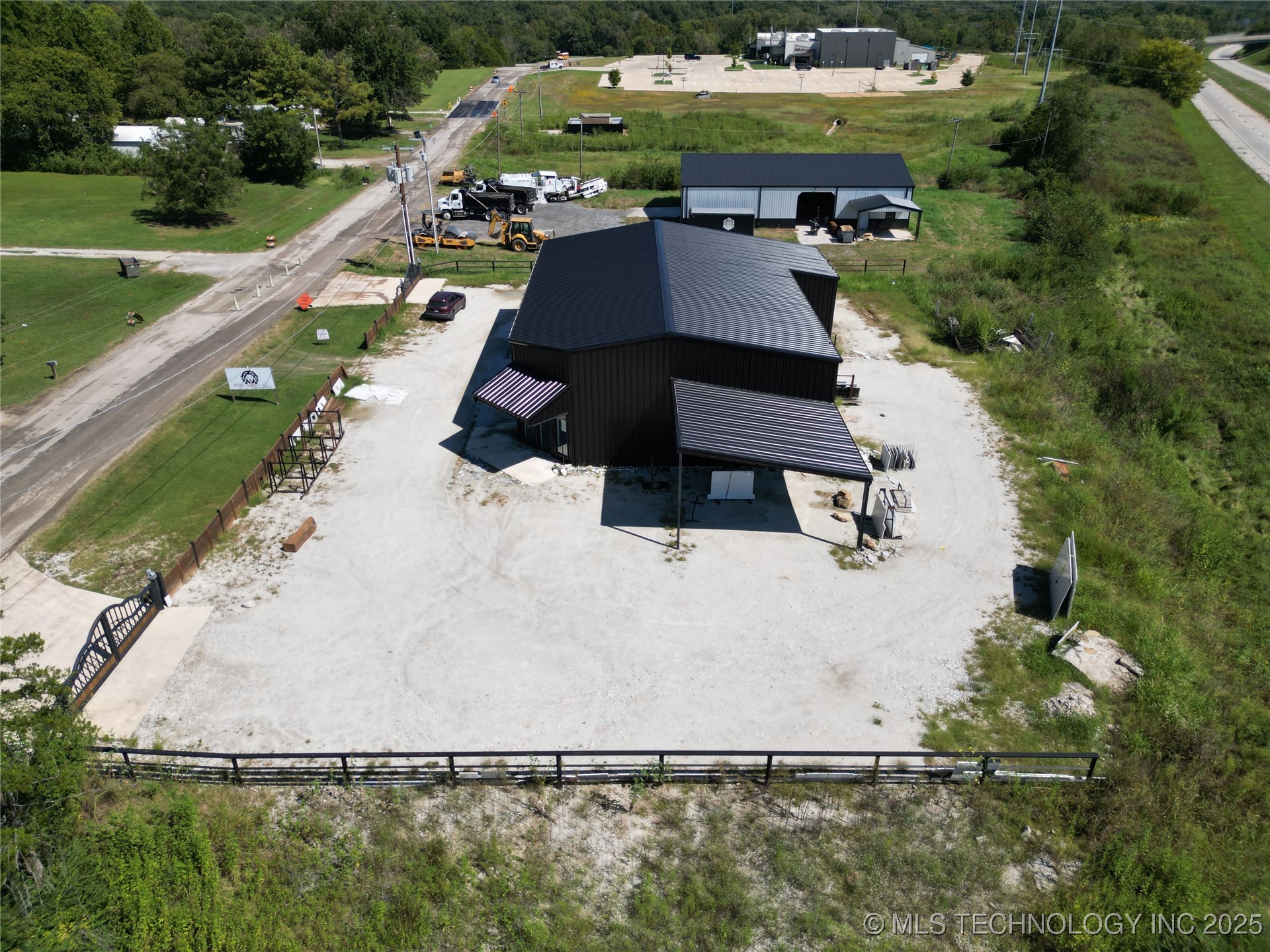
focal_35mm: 24
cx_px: 635
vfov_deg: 56.8
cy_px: 476
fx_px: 881
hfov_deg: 71.6
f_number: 1.7
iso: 120
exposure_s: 1/4000
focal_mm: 6.72
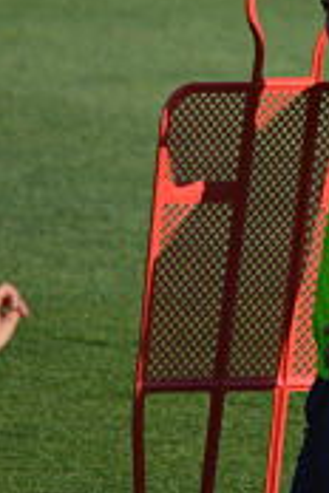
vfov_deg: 2.0
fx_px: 14173
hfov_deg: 1.3
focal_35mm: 1034
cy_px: 128
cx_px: 357
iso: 360
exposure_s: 1/2000
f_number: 5.6
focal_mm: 300
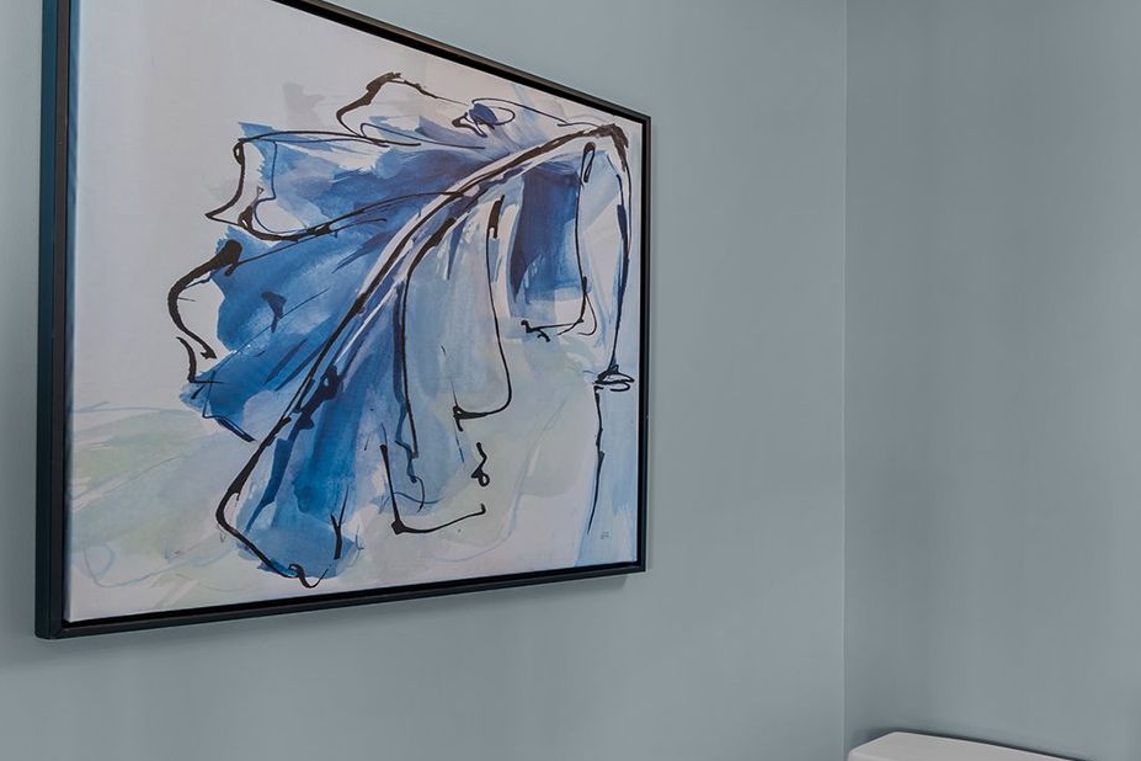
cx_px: 1071
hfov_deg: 49.5
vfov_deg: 39.8
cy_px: 461
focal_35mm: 33
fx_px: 1046
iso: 125
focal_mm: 17
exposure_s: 1.6
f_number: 6.3
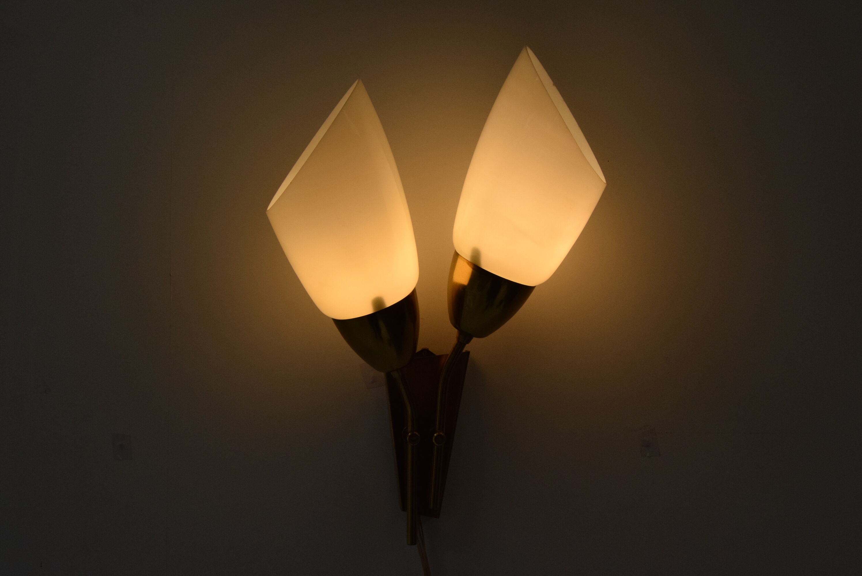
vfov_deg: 40.0
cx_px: 431
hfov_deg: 57.2
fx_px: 791
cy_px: 288
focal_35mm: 33
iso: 1600
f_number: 13
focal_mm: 22
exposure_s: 1/640
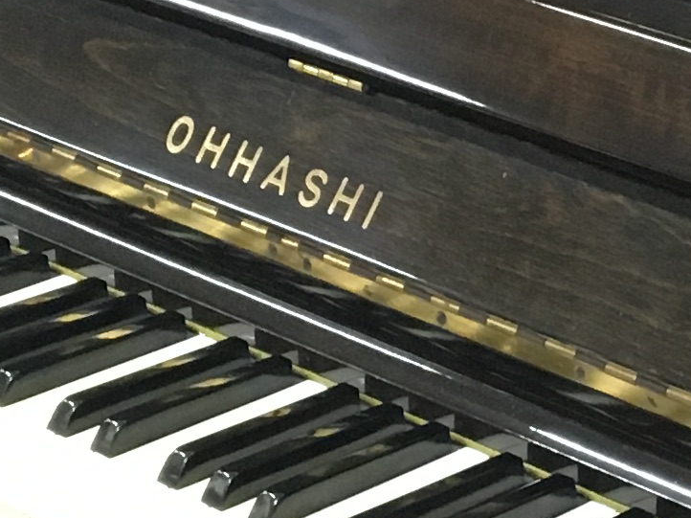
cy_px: 134
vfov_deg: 9.1
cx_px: 743
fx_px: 3233
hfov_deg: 12.0
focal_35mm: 162
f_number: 2.2
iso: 160
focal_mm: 4.15
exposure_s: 1/30
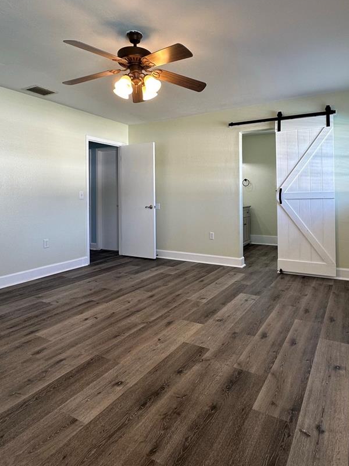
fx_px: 282
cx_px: 206
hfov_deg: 63.0
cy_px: 210
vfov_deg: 78.8
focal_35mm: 21
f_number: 2.2
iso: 64
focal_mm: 2.22
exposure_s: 1/60
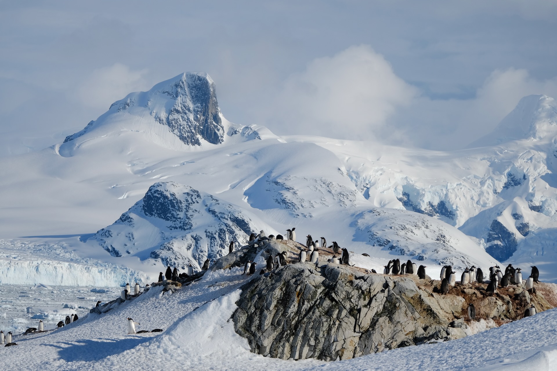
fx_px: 2738
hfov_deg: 11.6
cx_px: 278
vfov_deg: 7.8
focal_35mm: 177
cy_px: 186
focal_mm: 118
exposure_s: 1/2000
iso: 200
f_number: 6.4
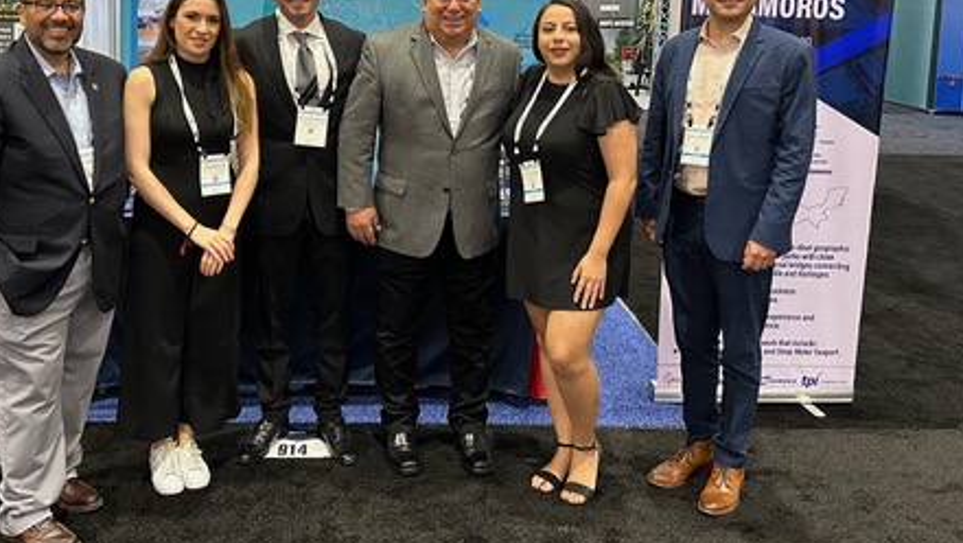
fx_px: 971
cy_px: 101
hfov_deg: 52.3
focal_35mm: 38
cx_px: 376
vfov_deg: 30.4
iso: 400
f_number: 1.78
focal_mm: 6.86
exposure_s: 1/60
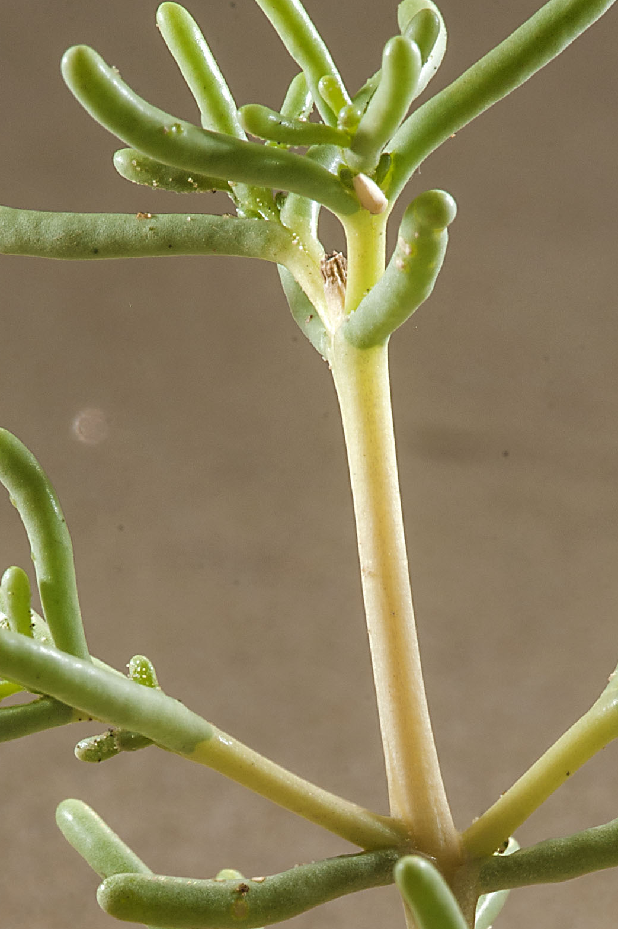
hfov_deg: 4.8
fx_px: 7350
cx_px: 328
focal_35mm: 285
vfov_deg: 7.2
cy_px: 928
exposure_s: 1/250
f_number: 32
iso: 200
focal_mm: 105
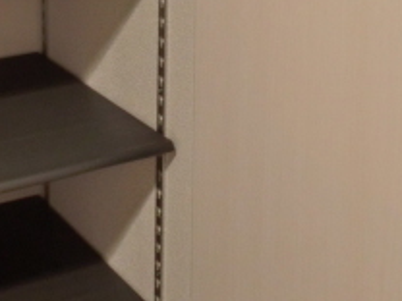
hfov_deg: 24.5
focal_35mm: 74
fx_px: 859
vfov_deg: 18.4
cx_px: -43
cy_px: -98
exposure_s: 1/40
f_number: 3
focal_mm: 4.24
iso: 500
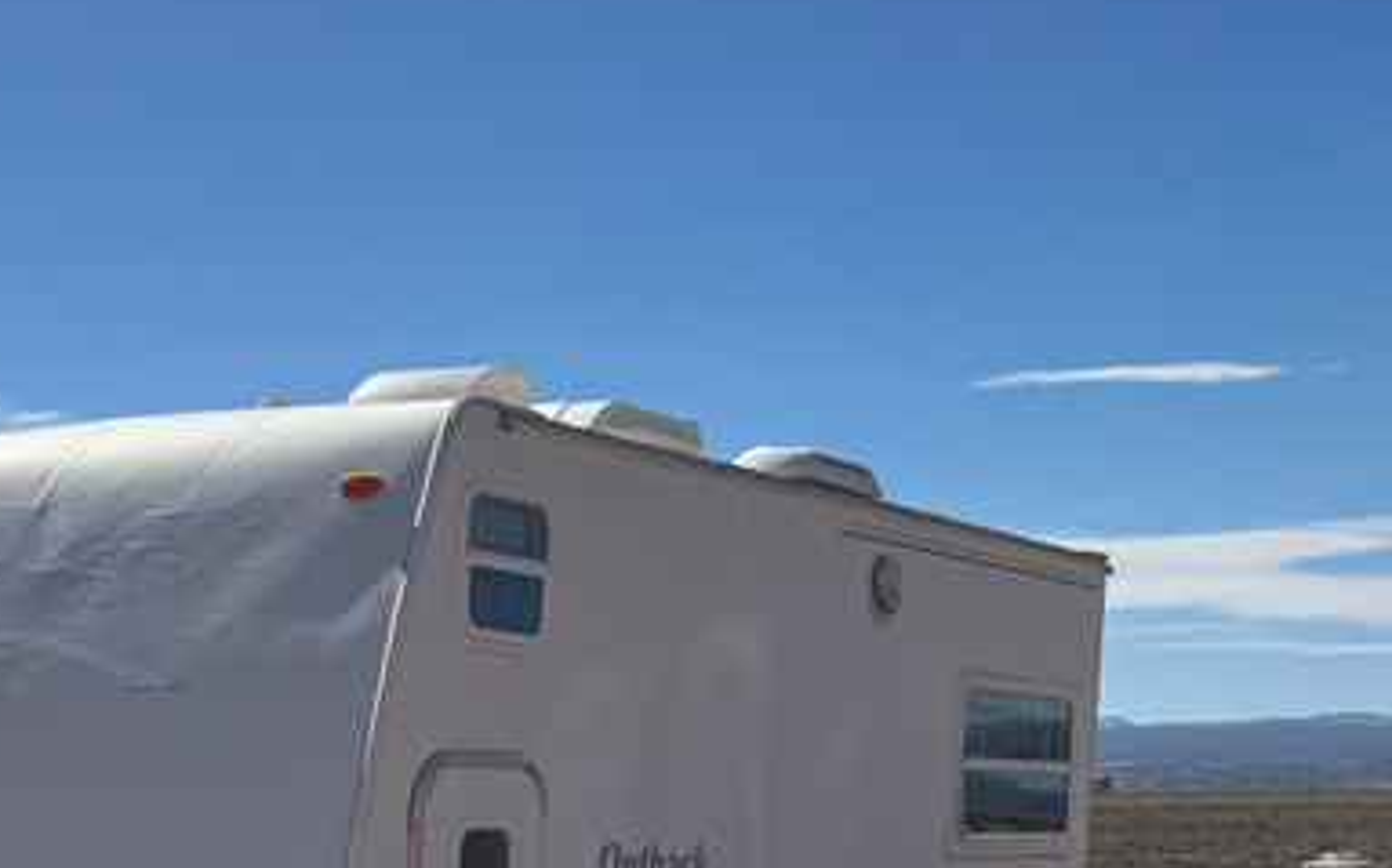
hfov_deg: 28.1
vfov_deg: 17.9
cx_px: -58
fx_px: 2579
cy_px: 1108
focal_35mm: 68
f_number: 1.78
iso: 80
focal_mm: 6.76
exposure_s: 1/6711
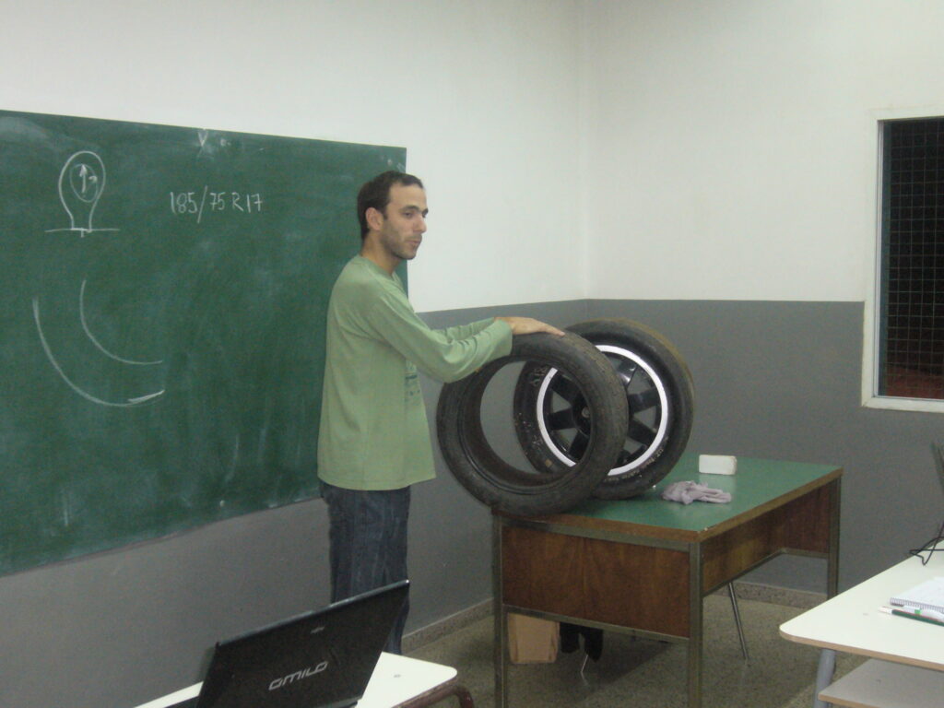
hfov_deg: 42.1
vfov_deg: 32.2
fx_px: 1227
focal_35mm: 45
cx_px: 472
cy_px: 354
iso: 320
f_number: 3.2
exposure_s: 1/30
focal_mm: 7.5
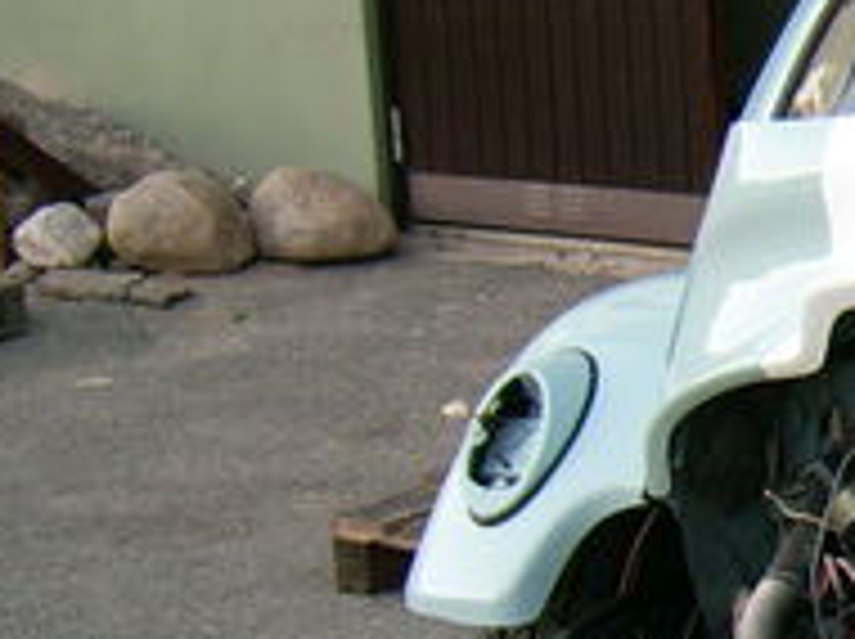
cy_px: 598
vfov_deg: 12.4
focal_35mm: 118
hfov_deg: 15.5
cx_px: 1264
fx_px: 2911
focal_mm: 5.95
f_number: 2.8
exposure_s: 1/104
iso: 50
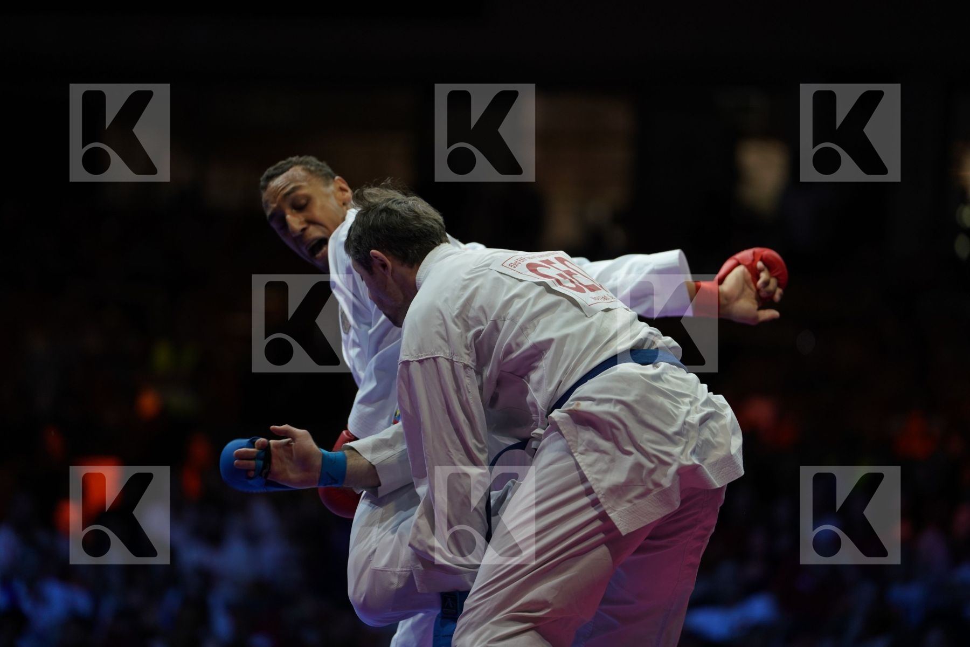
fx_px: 5308
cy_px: 324
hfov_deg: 10.4
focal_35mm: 197
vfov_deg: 7.0
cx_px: 485
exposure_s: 1/1000
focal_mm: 197
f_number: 2.8
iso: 1000
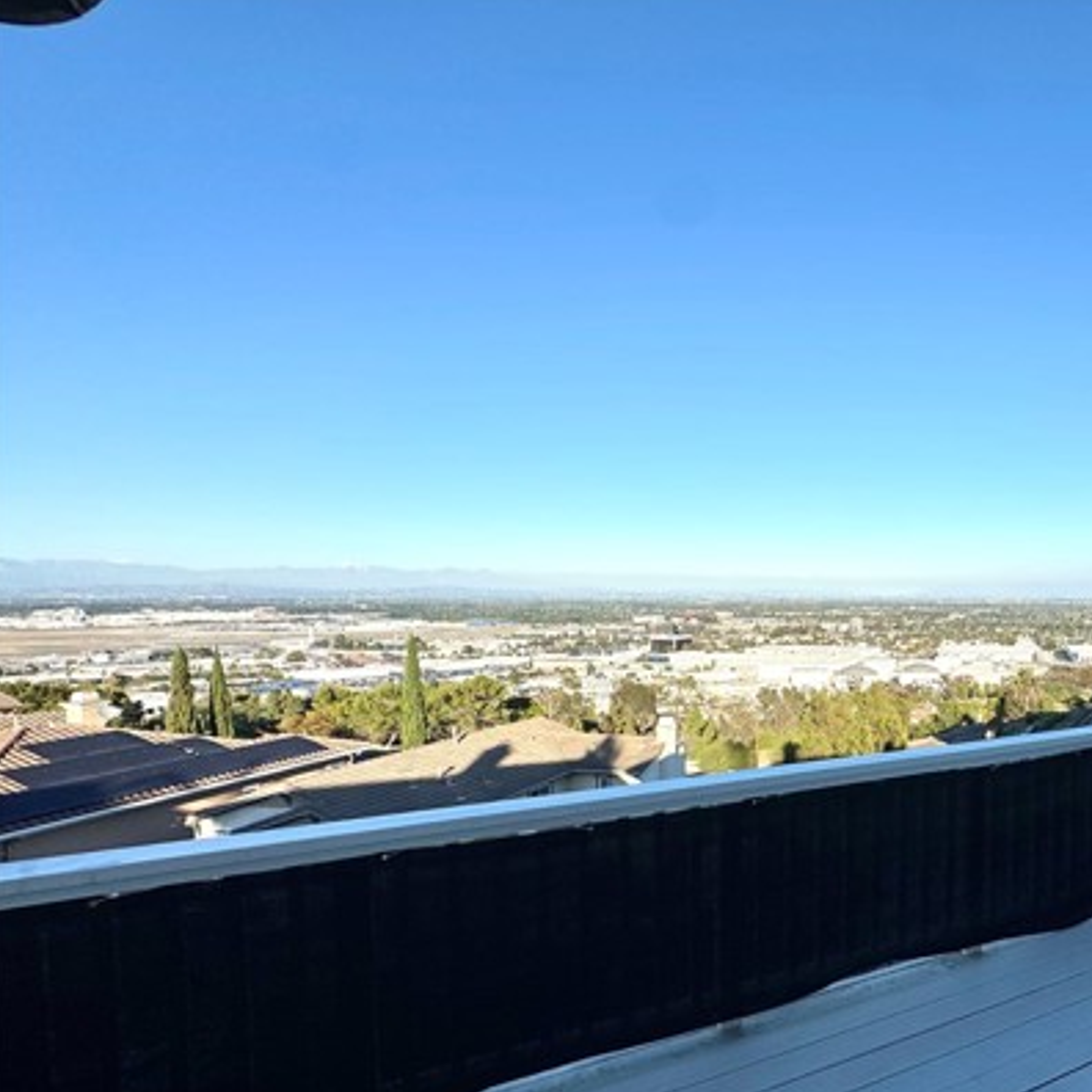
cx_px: 871
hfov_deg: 67.9
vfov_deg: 74.3
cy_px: 631
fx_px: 714
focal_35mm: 20
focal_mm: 2.22
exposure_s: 1/2208
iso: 50
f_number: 2.2
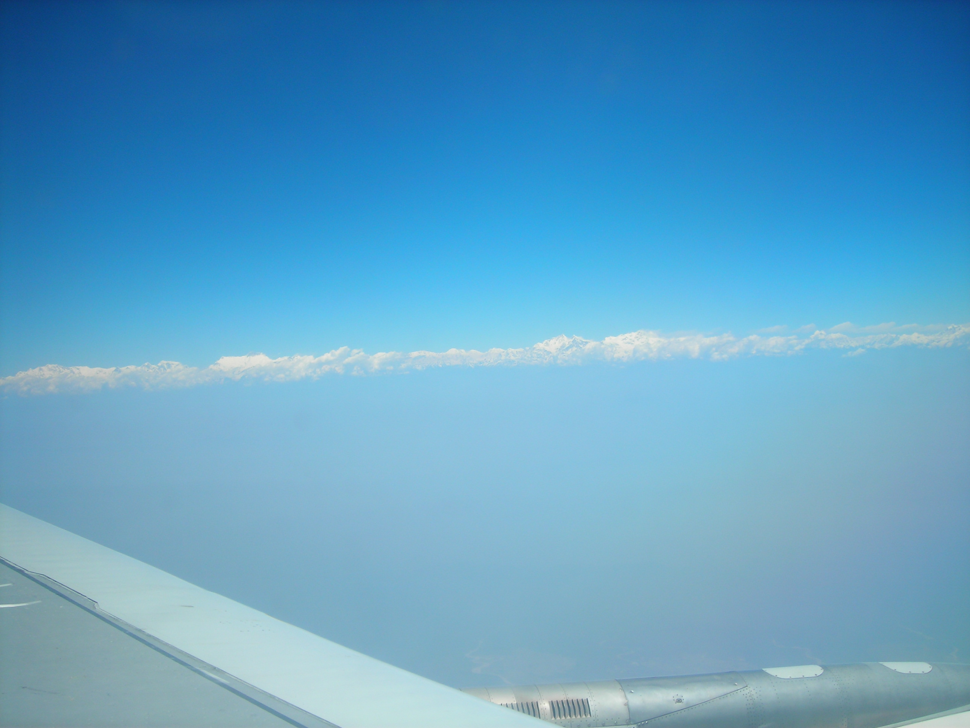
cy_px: 364
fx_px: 1149
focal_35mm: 41
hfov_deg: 45.8
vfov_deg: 35.1
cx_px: 485
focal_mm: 6.8
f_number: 6.6
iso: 50
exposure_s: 1/197
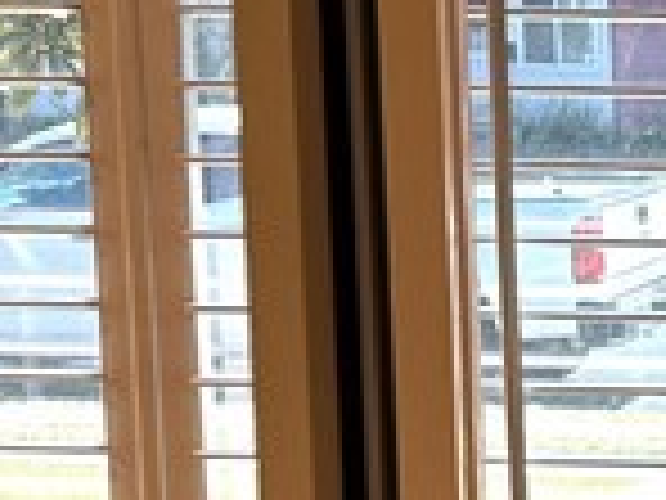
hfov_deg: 10.7
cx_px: 1395
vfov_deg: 8.9
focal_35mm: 166
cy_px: 577
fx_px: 3194
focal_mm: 6.76
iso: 125
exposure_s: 1/130
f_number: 1.78
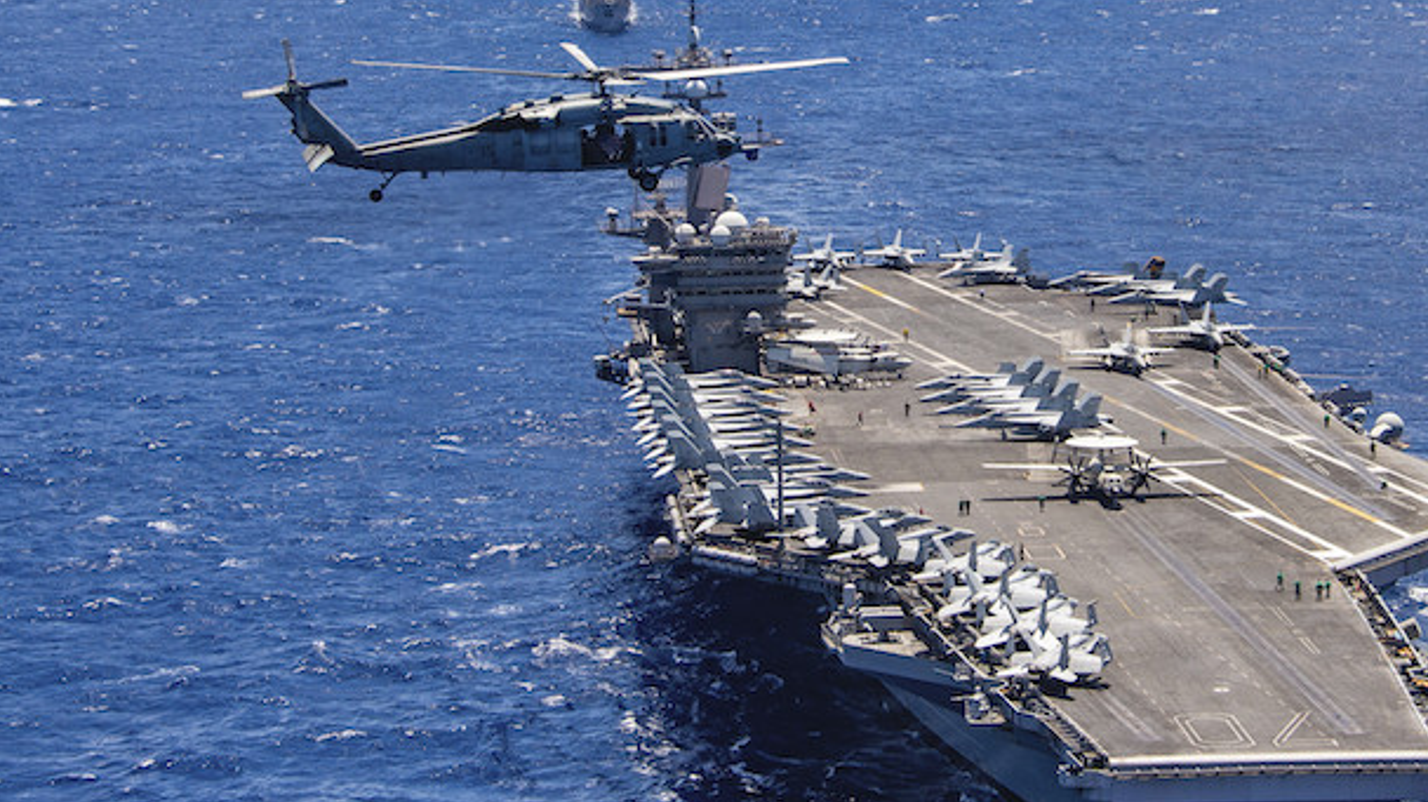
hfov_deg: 18.4
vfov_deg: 10.4
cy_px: 148
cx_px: 920
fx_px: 4391
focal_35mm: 116
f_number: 6.3
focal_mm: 70
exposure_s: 1/2000
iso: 320
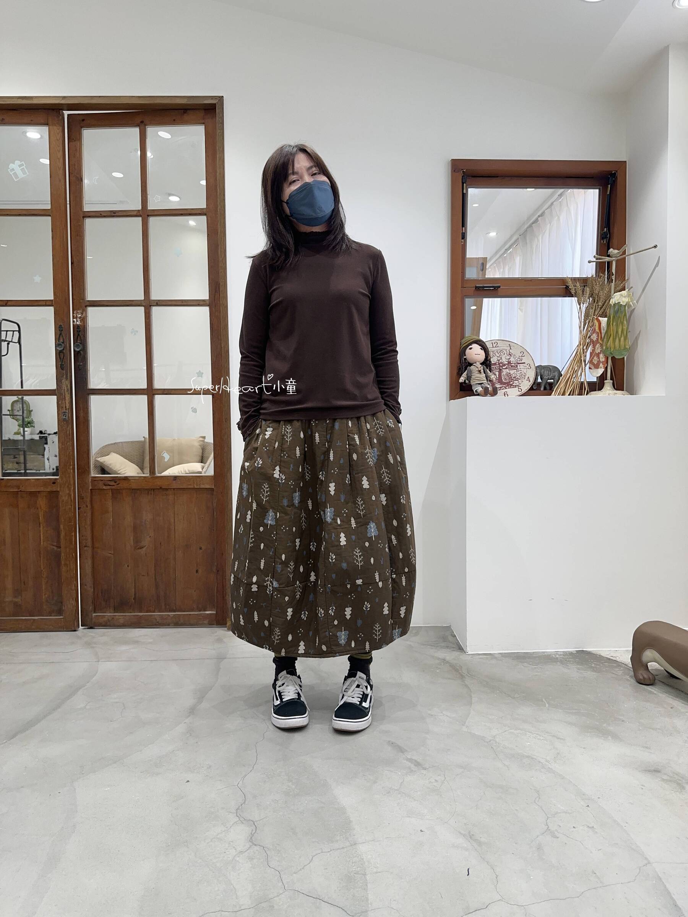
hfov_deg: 56.8
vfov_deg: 71.6
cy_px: 458
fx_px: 636
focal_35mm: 24
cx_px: 344
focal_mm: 6.86
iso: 100
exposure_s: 1/120
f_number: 1.78
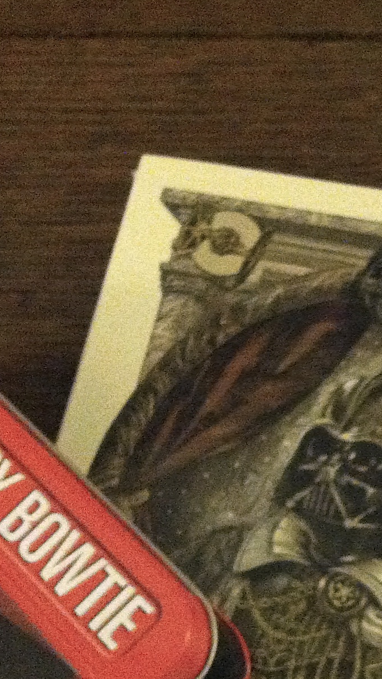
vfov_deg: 25.6
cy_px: 514
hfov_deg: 14.5
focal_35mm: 82
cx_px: 383
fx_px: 1477
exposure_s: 1/15
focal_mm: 3.85
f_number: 2.8
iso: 1000
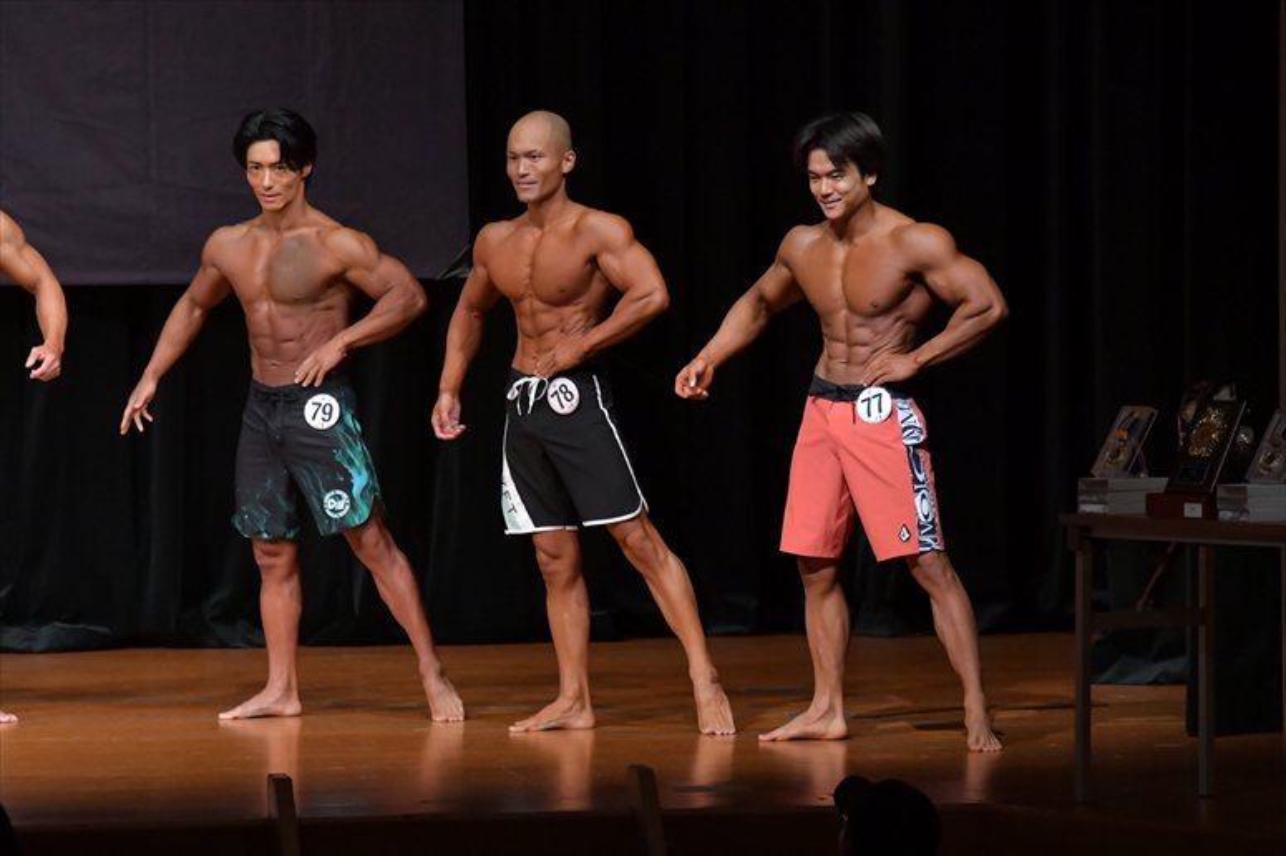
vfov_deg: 5.7
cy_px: 428
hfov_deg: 8.6
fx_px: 8569
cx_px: 643
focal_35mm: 240
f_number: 5.6
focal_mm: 160
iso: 5000
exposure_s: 1/400
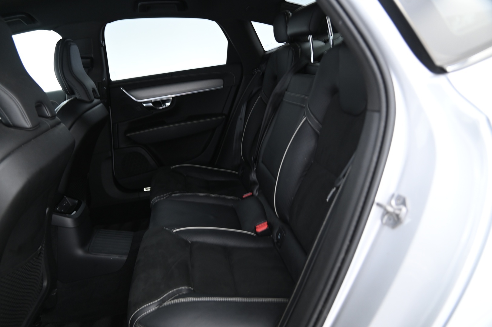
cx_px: 246
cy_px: 164
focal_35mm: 24
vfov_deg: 53.1
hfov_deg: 73.8
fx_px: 328
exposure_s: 1/5
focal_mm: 24
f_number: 4
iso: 1250
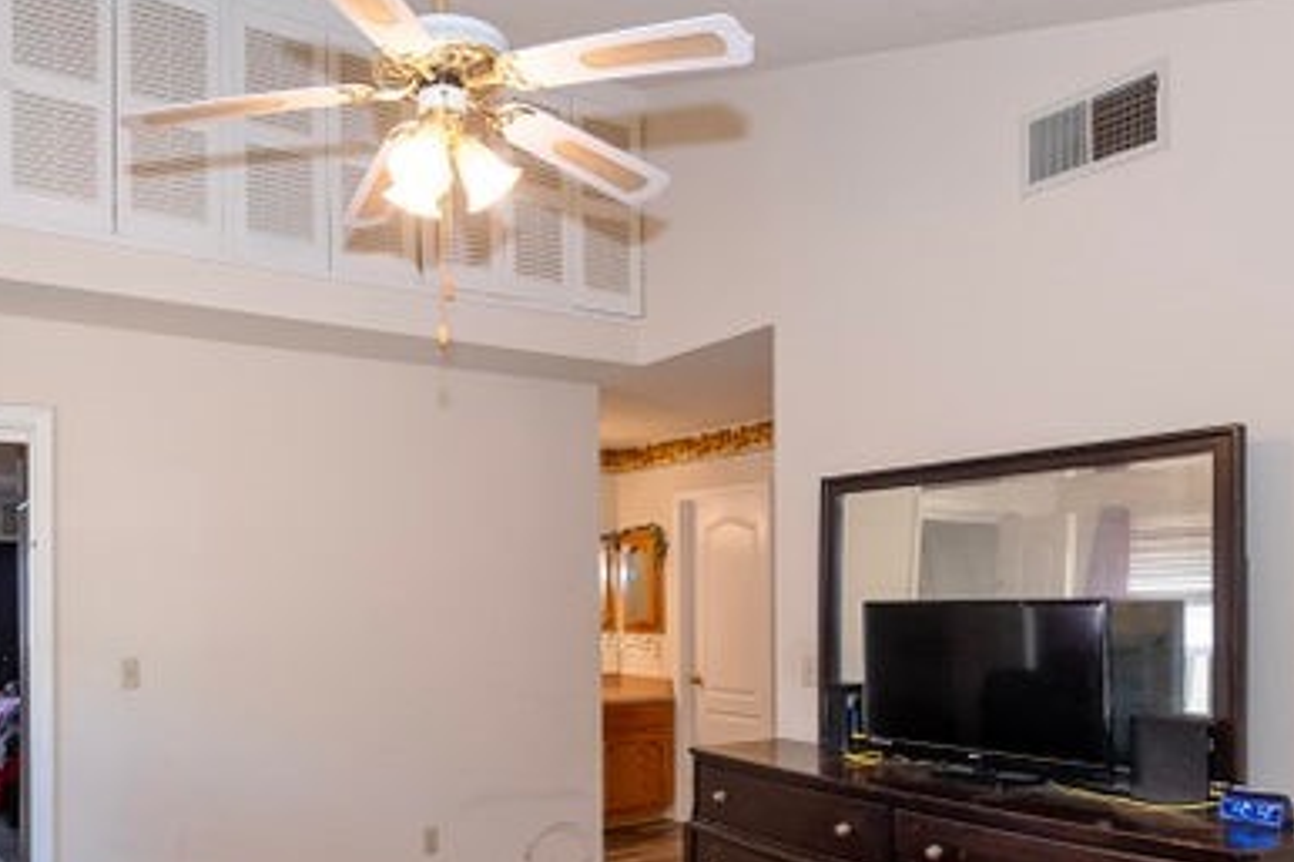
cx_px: 486
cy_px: 580
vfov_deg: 45.6
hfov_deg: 64.6
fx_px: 1006
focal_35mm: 28
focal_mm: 10
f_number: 5.6
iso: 400
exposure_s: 1/60
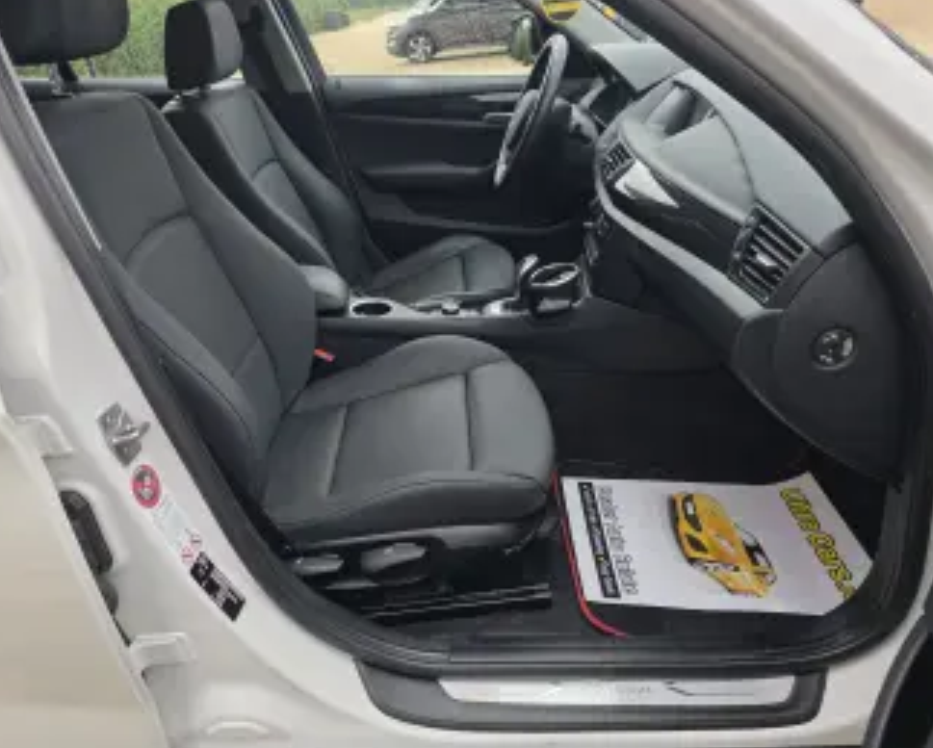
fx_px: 691
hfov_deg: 68.0
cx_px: 430
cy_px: 375
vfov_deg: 56.9
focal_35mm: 25
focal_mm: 6.25
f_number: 1.7
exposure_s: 1/180
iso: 160
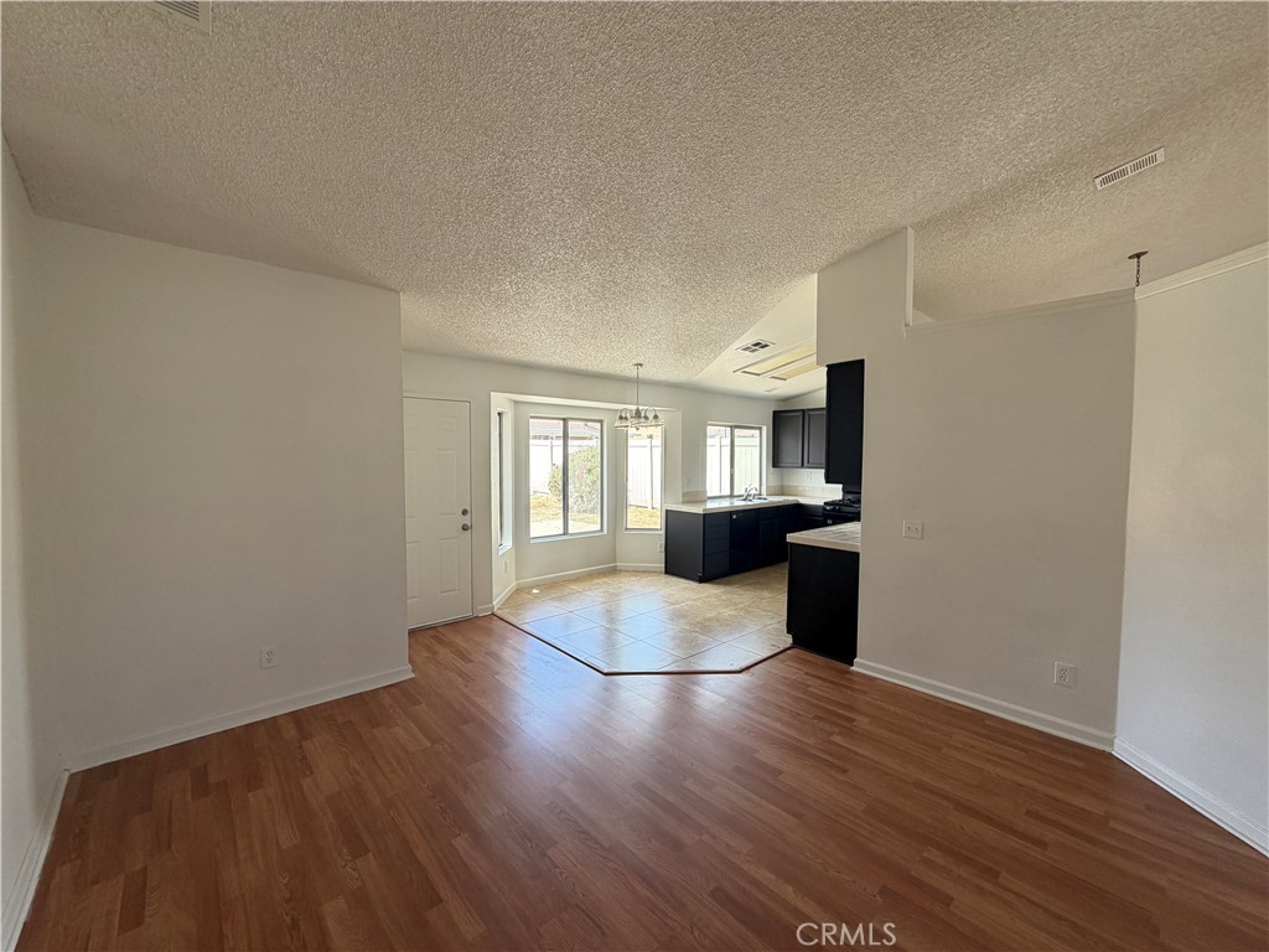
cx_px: 634
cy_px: 476
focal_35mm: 14
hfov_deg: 102.1
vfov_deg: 85.7
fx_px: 513
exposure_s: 1/121
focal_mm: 2.22
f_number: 2.2
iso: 100
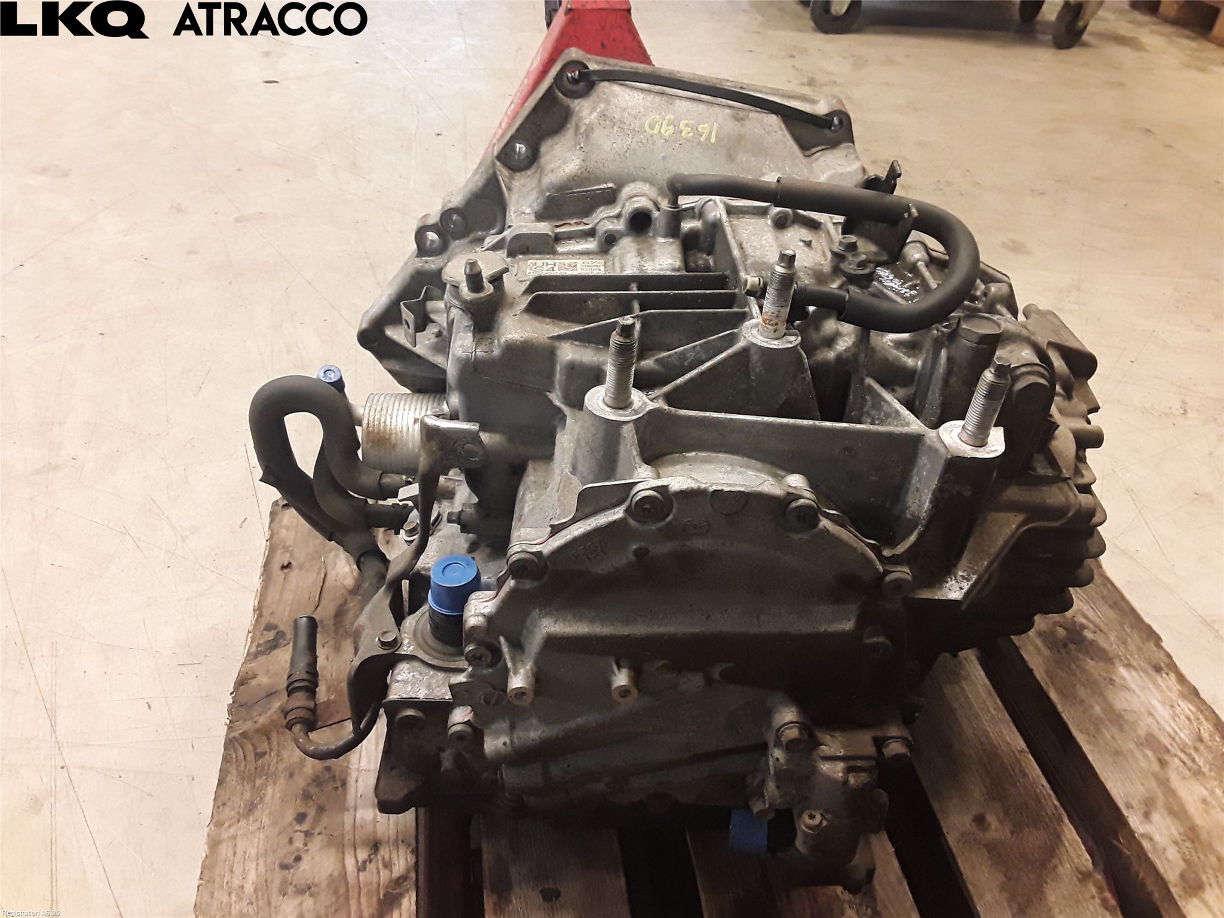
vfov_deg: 49.7
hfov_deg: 63.4
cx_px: 612
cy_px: 459
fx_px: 990
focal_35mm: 28
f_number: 1.9
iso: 200
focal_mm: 2.91
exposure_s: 1/50
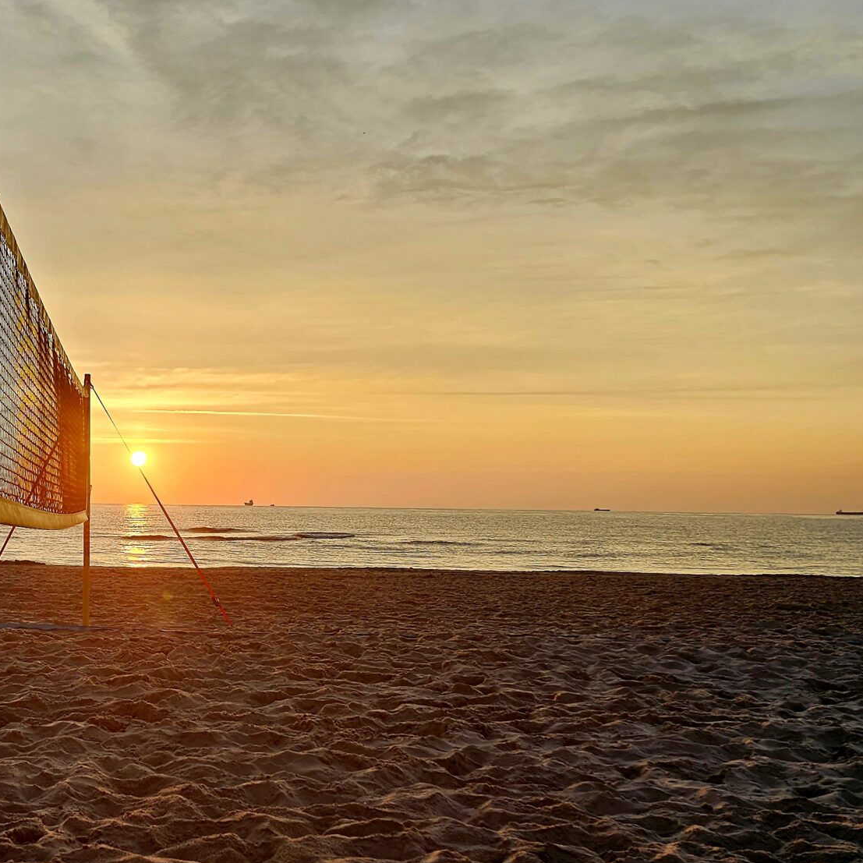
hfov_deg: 34.6
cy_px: 541
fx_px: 1326
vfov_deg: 35.9
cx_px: 133
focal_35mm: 47
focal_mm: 6.3
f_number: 1.7
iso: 10
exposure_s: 1/270
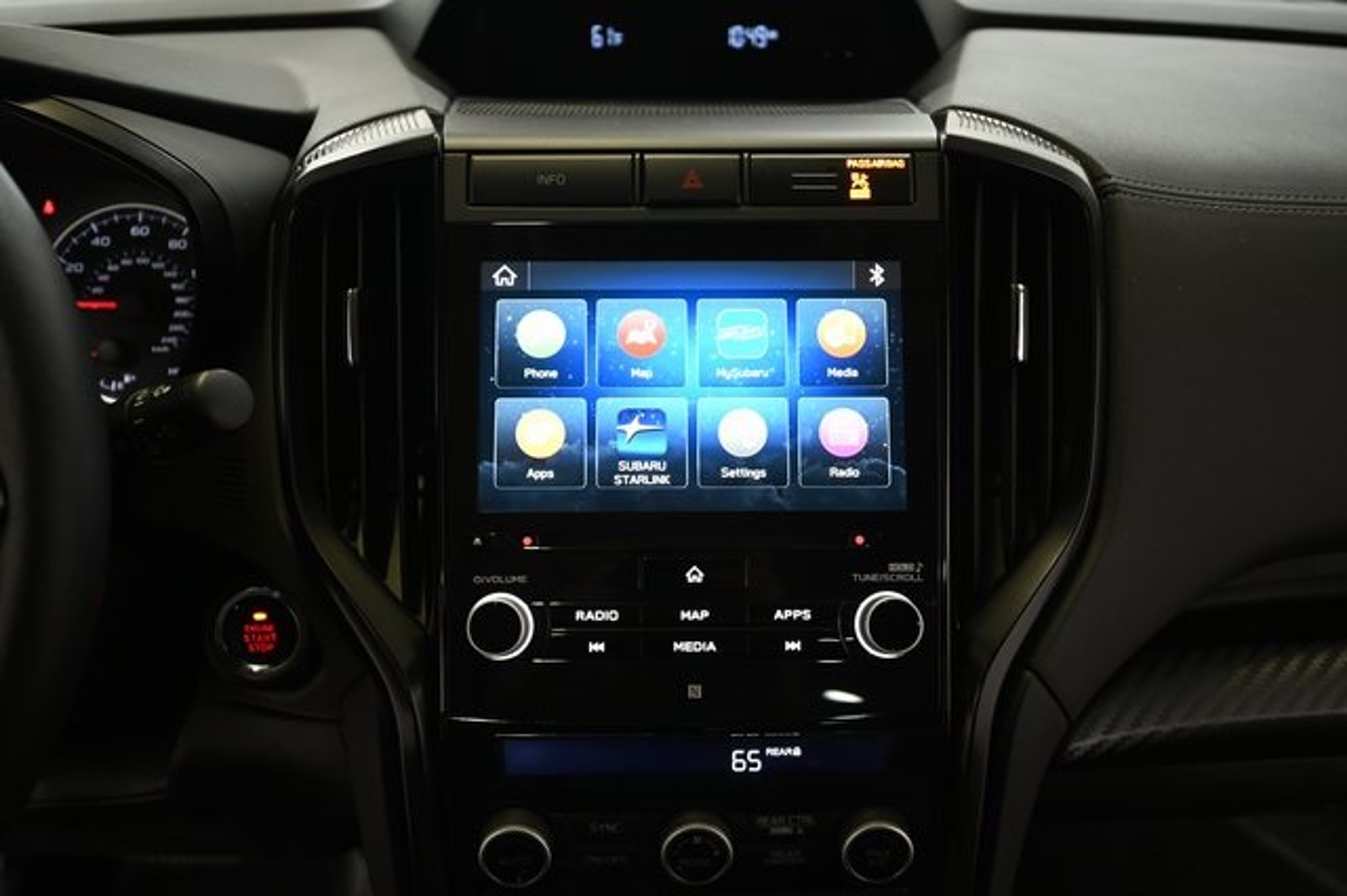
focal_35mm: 35
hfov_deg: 54.5
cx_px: 674
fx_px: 1309
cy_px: 448
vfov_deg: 37.8
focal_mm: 35
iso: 720
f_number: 4
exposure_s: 1/30
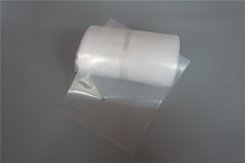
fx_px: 197
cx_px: 122
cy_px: 82
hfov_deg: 63.7
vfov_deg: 44.9
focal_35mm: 29
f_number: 3.8
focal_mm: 19.2
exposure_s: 1/52
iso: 200
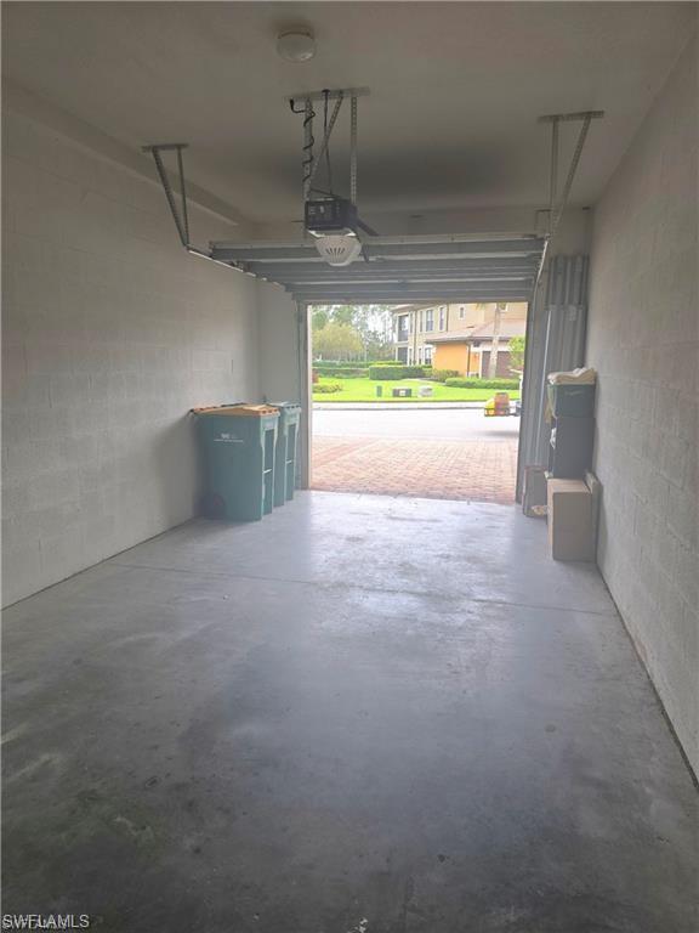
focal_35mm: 23
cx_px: 350
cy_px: 466
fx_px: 619
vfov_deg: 73.9
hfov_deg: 58.9
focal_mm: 6.3
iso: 12
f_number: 1.7
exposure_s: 1/120
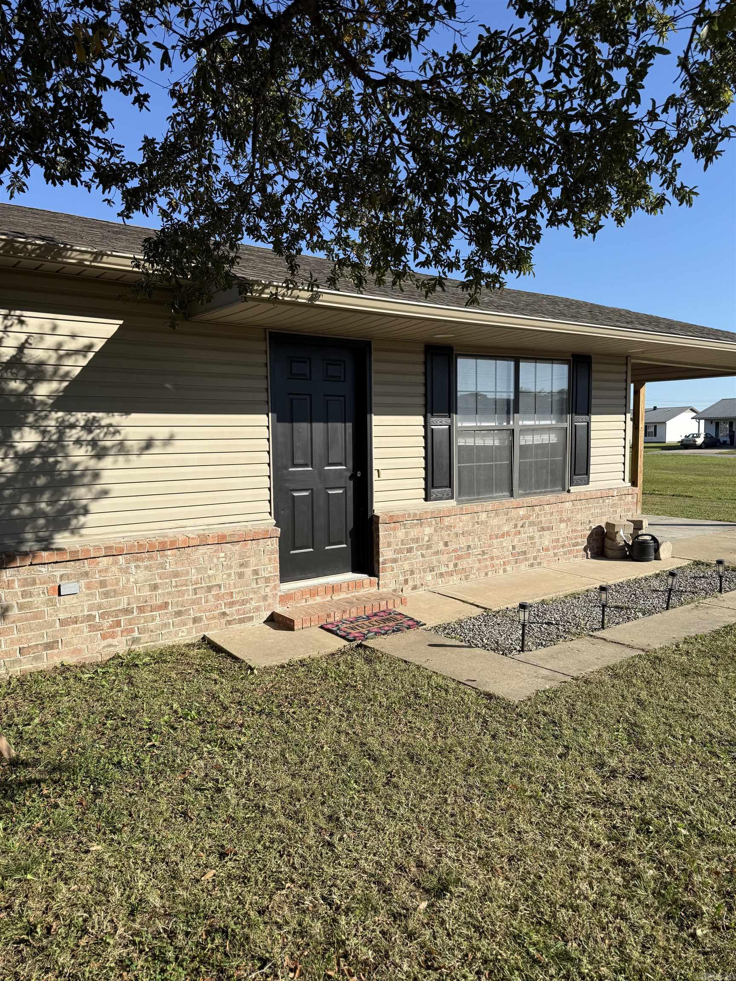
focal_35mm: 24
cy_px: 490
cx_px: 368
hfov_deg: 56.8
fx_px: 680
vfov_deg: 71.6
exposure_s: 1/3759
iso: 80
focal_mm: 6.76
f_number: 1.78
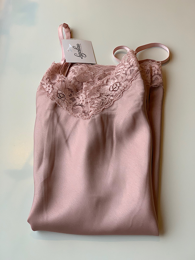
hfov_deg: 28.0
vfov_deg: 36.8
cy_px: 130
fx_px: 391
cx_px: 98
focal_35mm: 52
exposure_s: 1/119
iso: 125
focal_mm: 6
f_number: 2.4
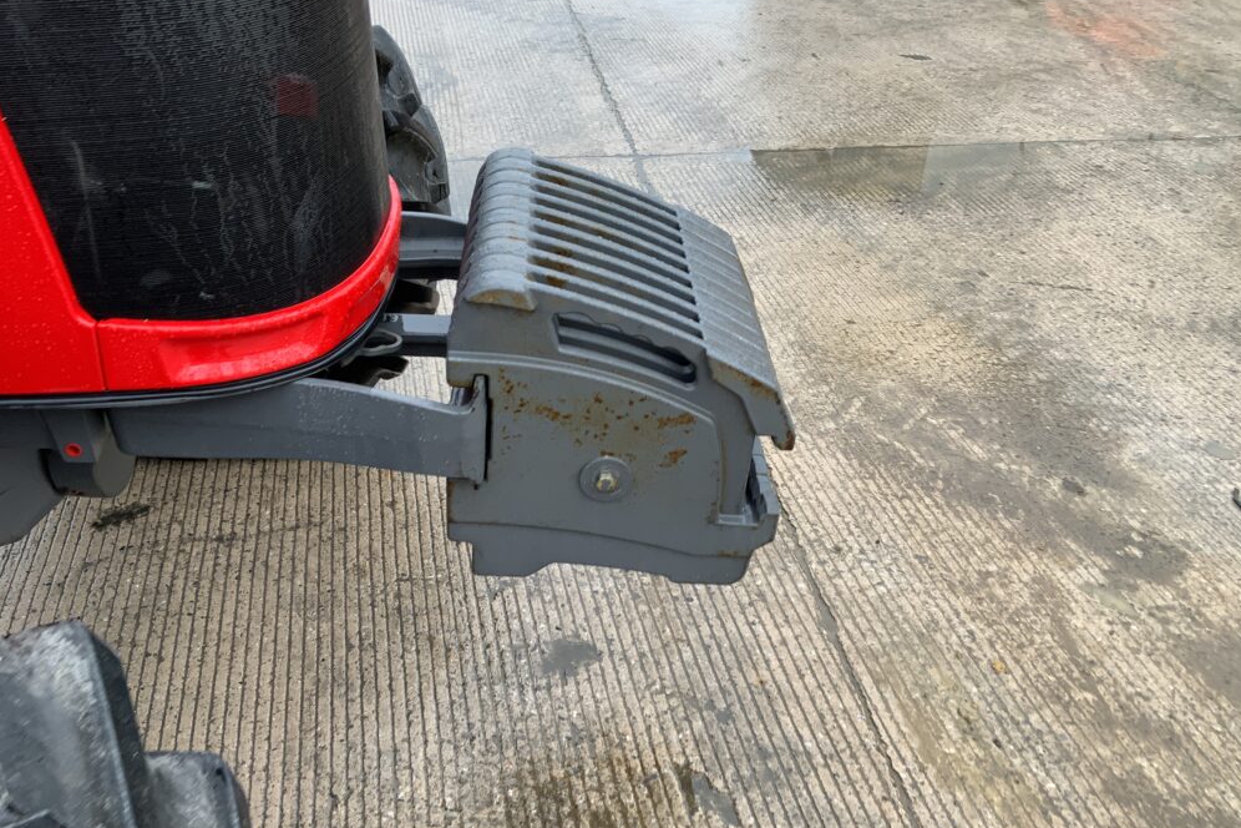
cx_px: 618
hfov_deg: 60.3
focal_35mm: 31
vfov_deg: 42.3
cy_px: 421
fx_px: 1069
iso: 16
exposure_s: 1/125
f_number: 1.8
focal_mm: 3
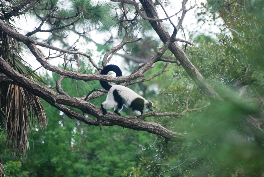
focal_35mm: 450
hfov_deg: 4.6
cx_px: 132
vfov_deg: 3.1
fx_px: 3304
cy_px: 88
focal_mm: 300
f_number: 5.6
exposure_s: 1/160
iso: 400
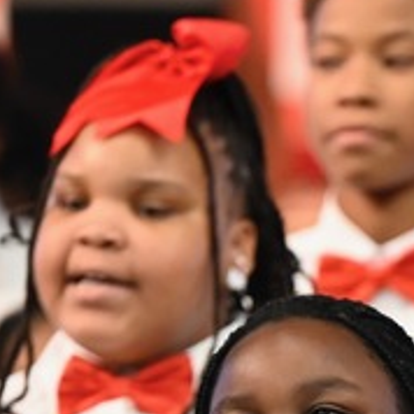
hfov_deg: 1.8
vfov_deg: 1.8
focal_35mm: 979
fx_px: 13247
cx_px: 549
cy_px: 571
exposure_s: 1/160
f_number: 2.8
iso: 3200
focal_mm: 200
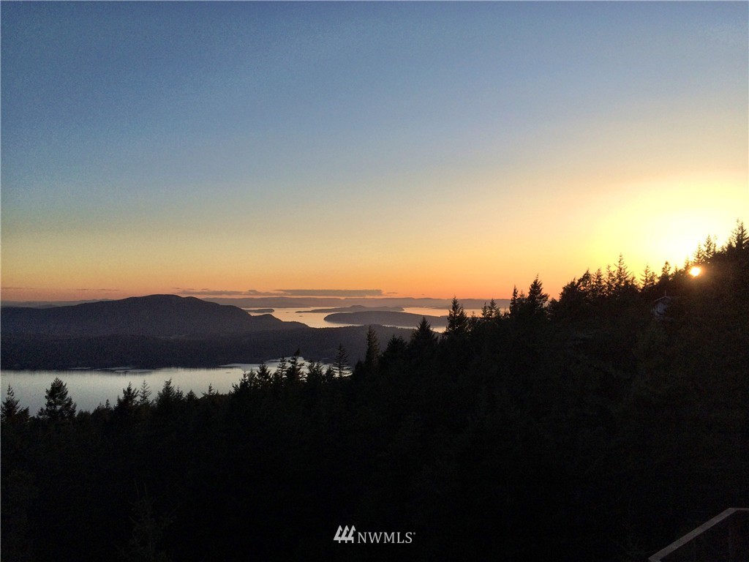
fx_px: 627
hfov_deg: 61.7
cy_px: 281
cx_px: 374
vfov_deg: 48.2
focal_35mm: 29
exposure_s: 1/1414
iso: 32
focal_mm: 4.15
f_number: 2.2
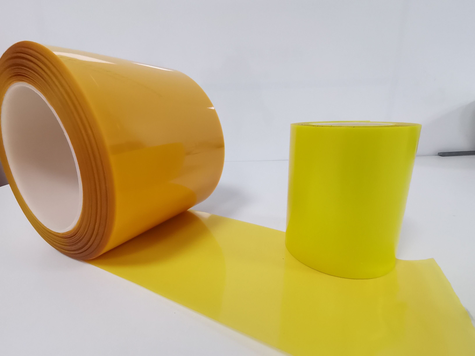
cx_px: 238
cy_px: 178
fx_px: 233
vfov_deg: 74.7
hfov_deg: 91.0
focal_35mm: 17
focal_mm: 1.78
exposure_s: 1/50
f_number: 2.4
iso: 200
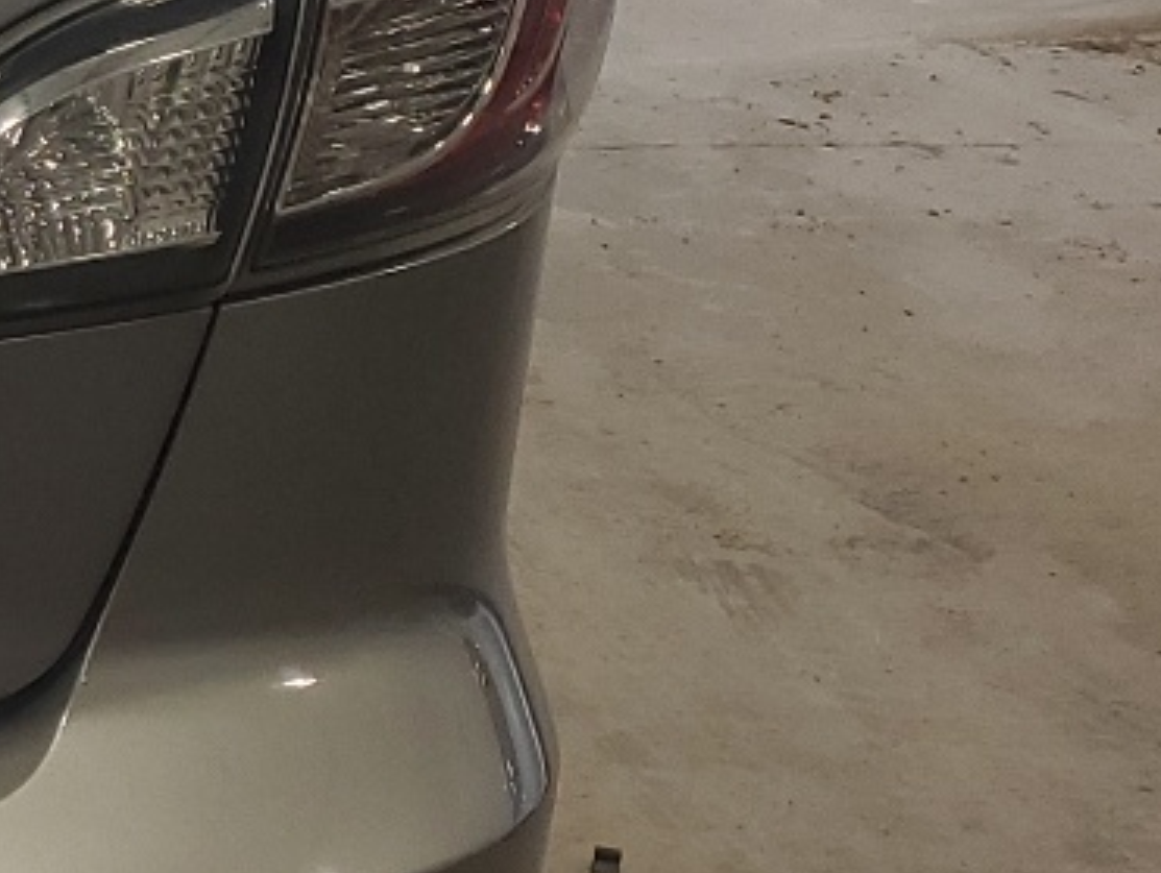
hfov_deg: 14.4
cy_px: 156
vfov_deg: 13.2
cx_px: -1220
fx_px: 3760
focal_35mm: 112
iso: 57
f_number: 1.5
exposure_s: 1/120
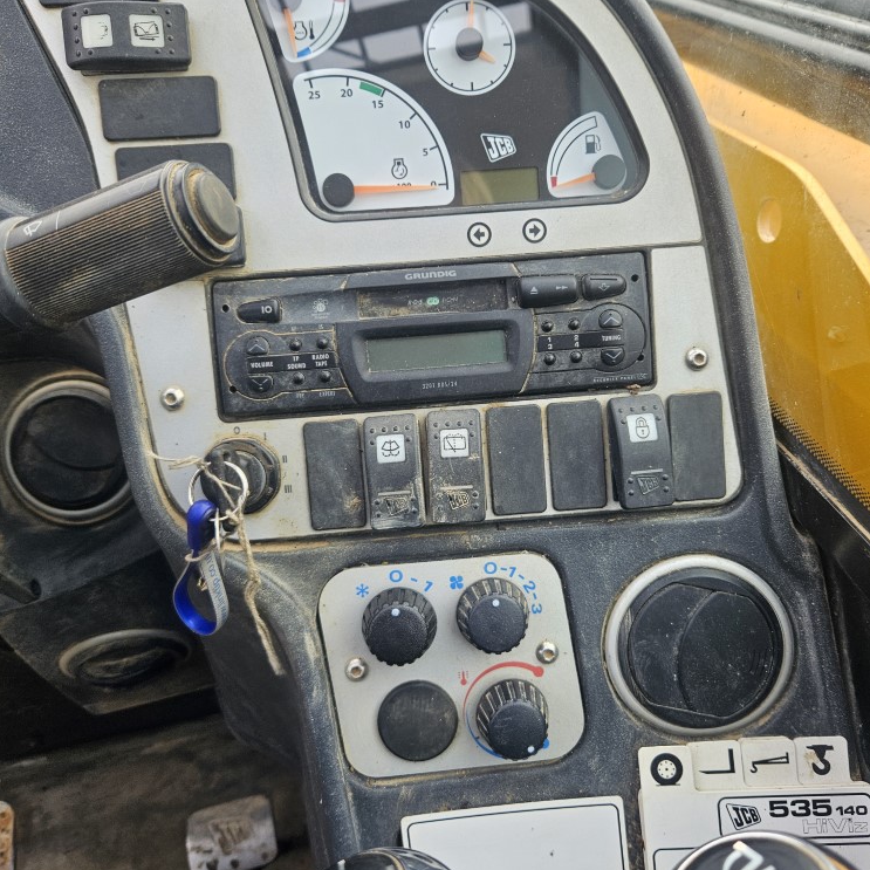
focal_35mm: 28
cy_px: 445
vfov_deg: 57.3
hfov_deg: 57.2
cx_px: 466
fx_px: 796
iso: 80
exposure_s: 1/190
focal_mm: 5.4
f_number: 1.8
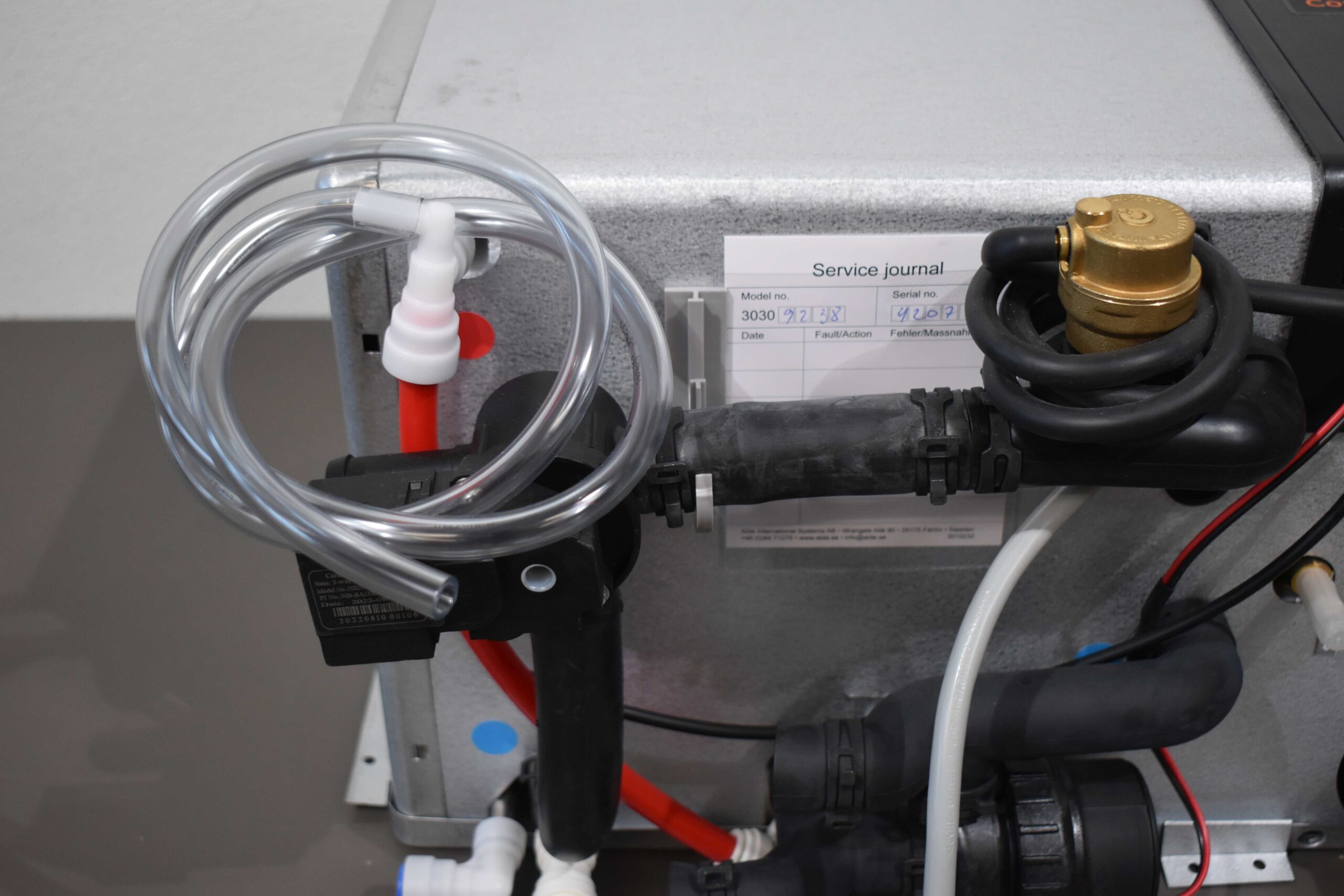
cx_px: 672
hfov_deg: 41.1
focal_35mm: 48
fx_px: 1792
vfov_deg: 28.1
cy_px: 448
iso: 800
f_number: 4.5
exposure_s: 1/200
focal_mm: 32
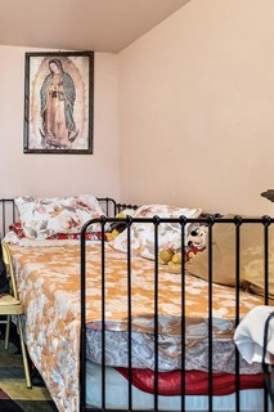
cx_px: -98
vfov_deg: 61.7
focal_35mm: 30
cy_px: 180
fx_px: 343
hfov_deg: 31.4
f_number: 4
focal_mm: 10
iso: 320
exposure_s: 1/13
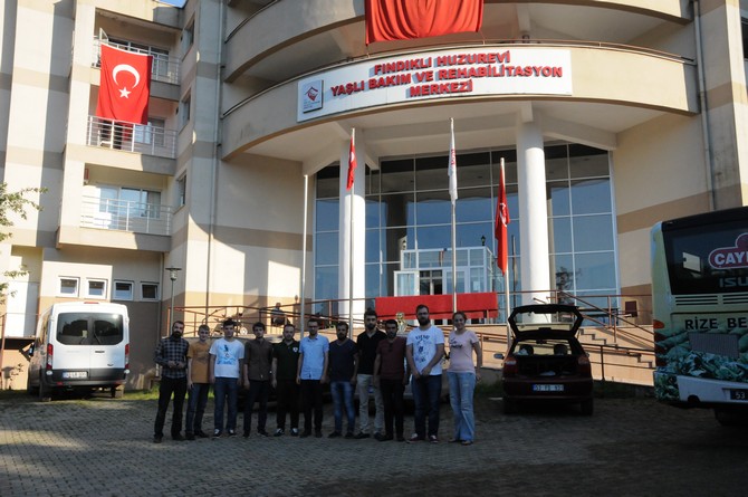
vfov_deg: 39.9
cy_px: 248
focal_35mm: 33
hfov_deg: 57.3
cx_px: 374
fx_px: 685
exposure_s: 1/1000
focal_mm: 22
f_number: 16
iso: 1600
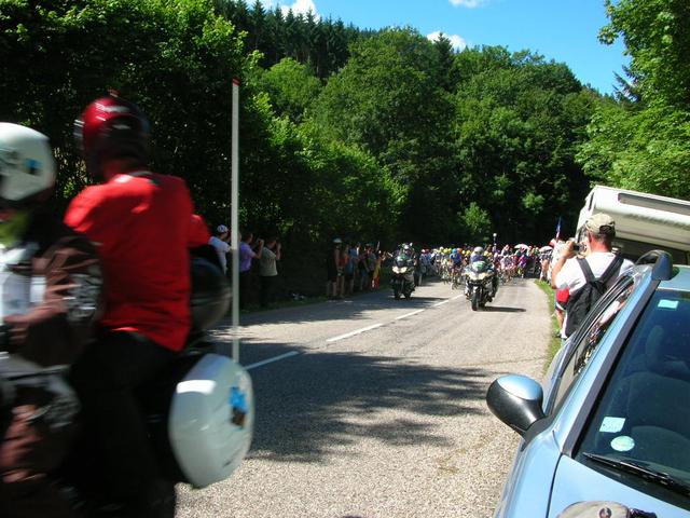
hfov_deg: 52.6
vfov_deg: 40.7
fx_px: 698
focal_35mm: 35
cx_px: 345
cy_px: 259
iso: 50
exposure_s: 1/166
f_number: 5.6
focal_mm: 5.8
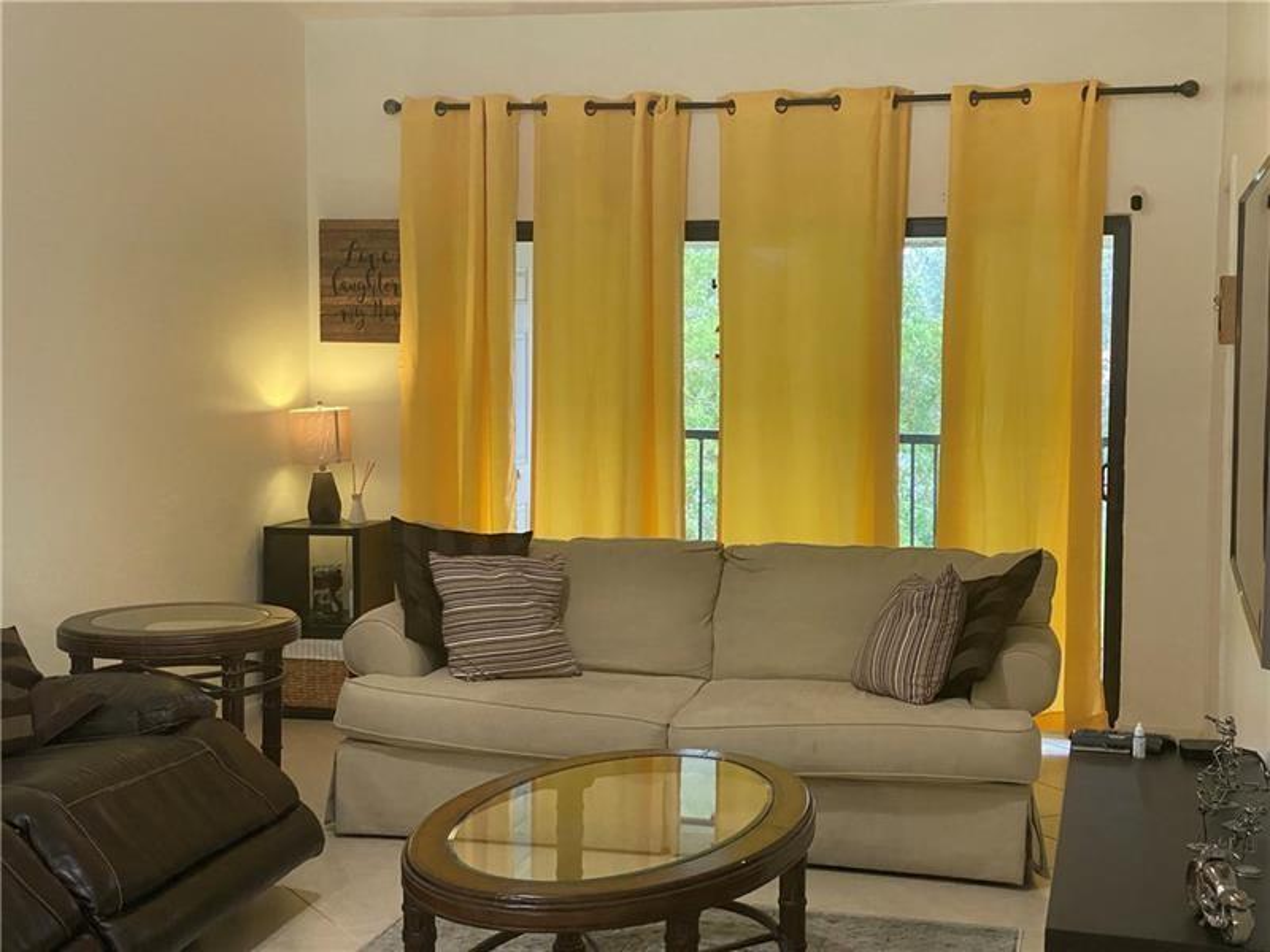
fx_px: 1908
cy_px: 476
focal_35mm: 52
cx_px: 635
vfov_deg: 28.0
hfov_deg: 36.8
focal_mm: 6
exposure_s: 1/60
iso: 500
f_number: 2
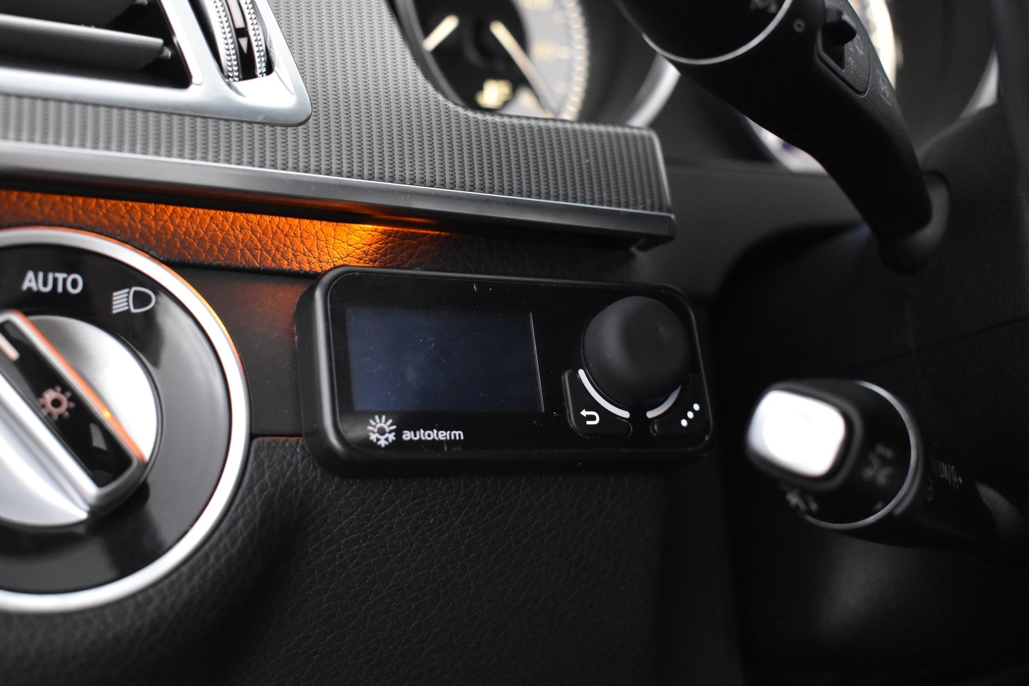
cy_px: 343
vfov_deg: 29.9
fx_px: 1286
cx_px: 514
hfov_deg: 43.6
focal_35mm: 45
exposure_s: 1/25
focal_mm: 30
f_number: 4.2
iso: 3200
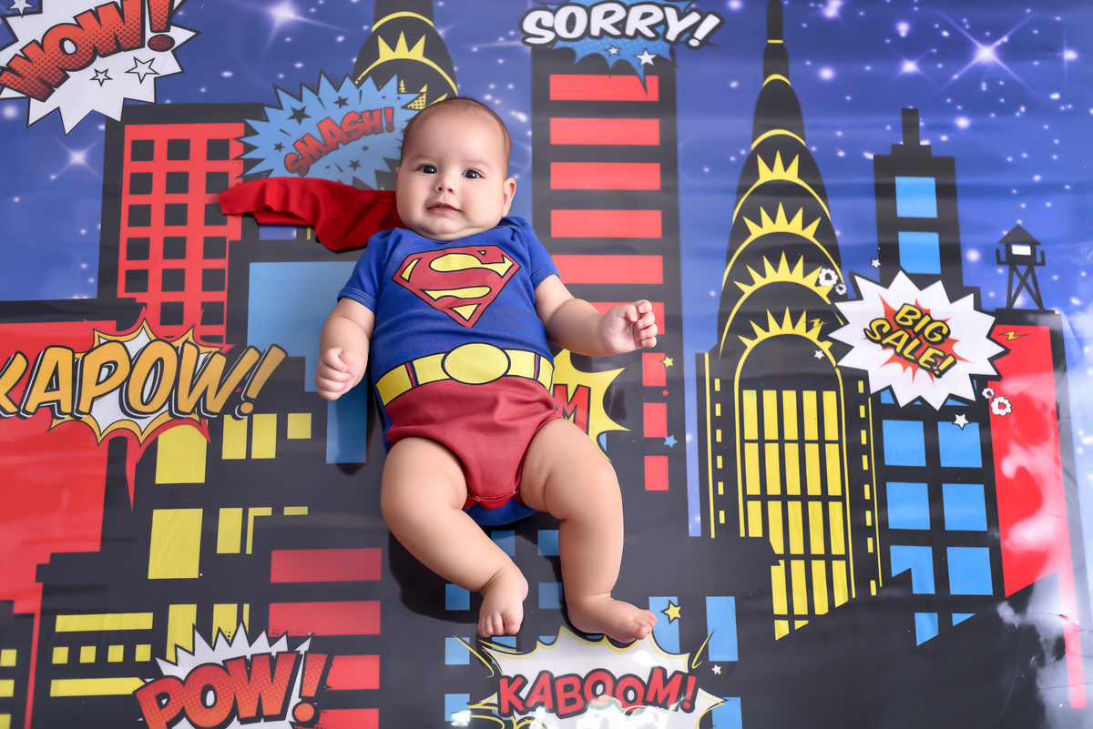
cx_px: 546
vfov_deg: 27.0
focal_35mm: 50
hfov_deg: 39.6
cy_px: 364
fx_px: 1519
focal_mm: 50
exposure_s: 1/160
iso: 160
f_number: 2.8
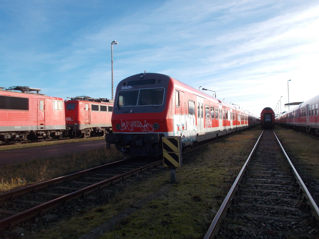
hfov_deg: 60.0
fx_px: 276
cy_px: 120
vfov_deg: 46.8
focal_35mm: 30
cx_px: 160
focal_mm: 5.3
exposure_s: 1/100
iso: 80
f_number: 8.6
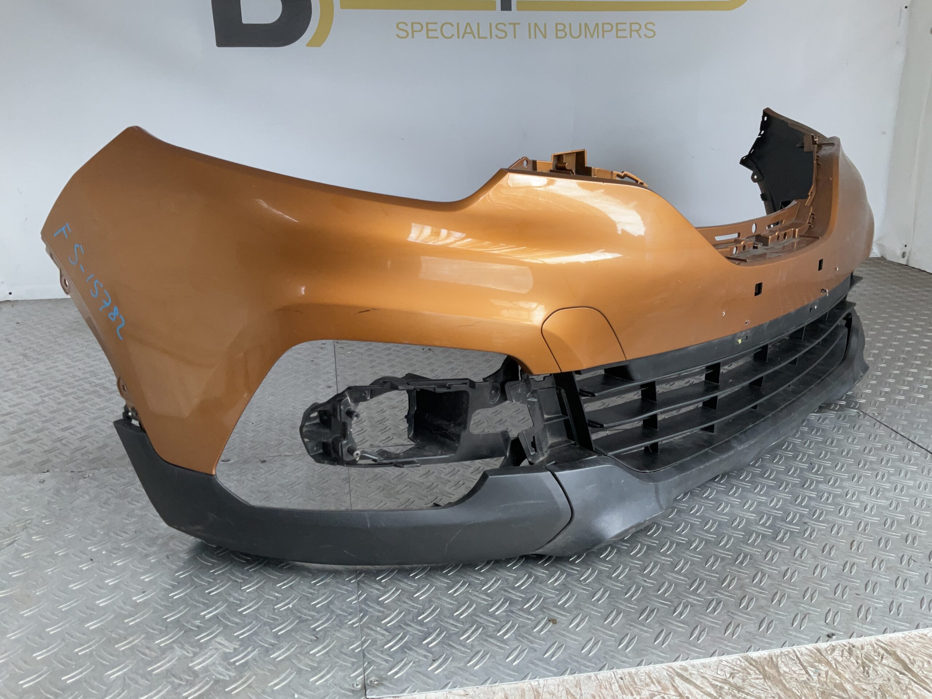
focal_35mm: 29
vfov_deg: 48.2
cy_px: 350
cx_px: 466
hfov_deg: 61.7
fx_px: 781
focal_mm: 3
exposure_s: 1/50
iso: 64
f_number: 1.8
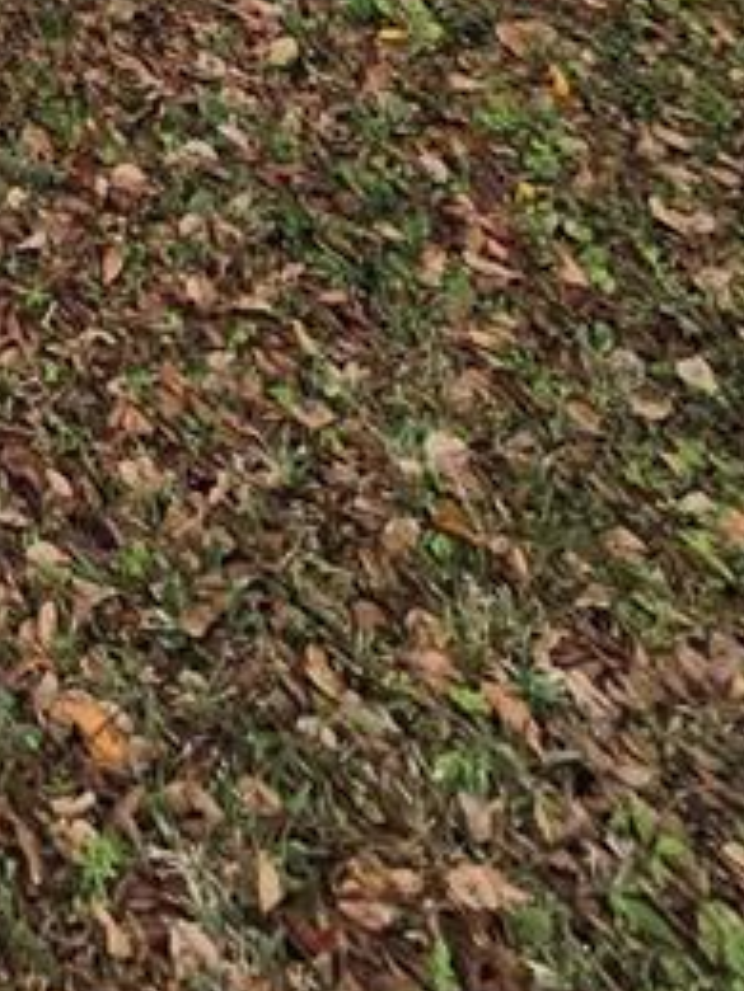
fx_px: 1719
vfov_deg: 18.9
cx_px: -927
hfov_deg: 15.8
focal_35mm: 60
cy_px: -1006
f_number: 2.2
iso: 50
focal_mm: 2.2
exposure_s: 1/368
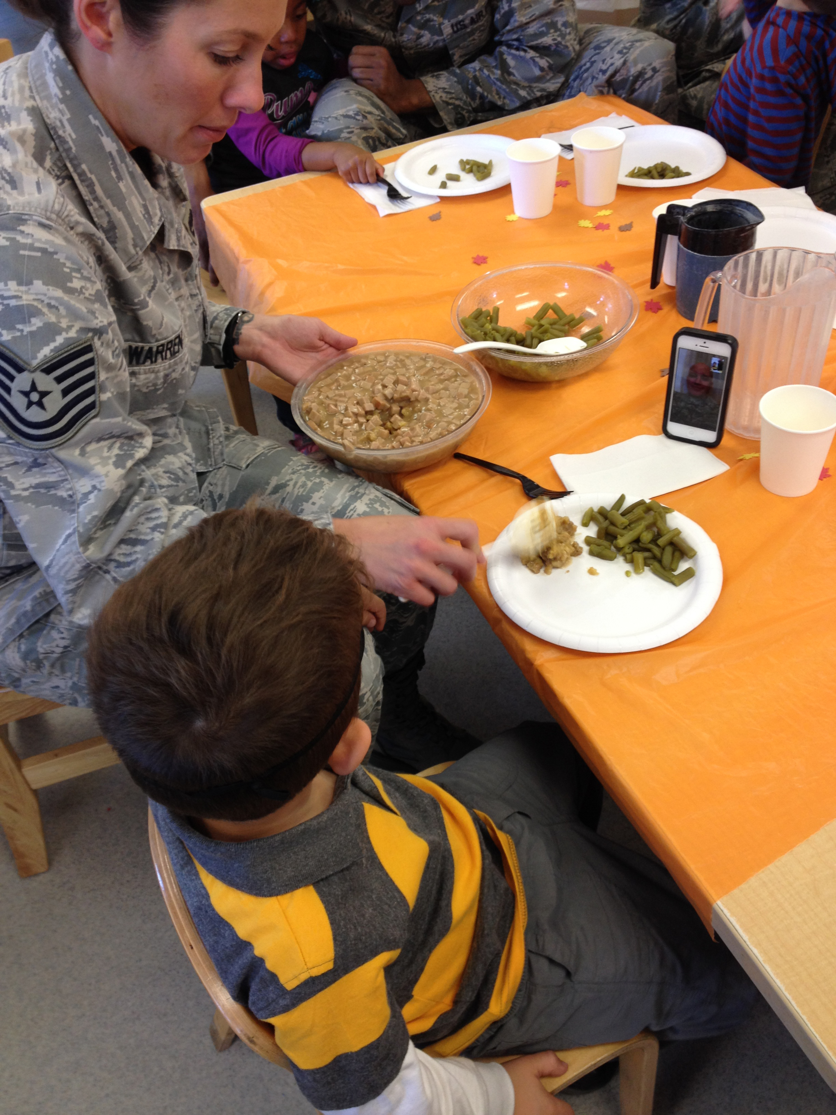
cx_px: 418
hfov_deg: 40.7
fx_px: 1127
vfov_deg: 52.6
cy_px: 558
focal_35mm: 35
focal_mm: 4.28
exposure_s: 1/20
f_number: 2.4
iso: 50
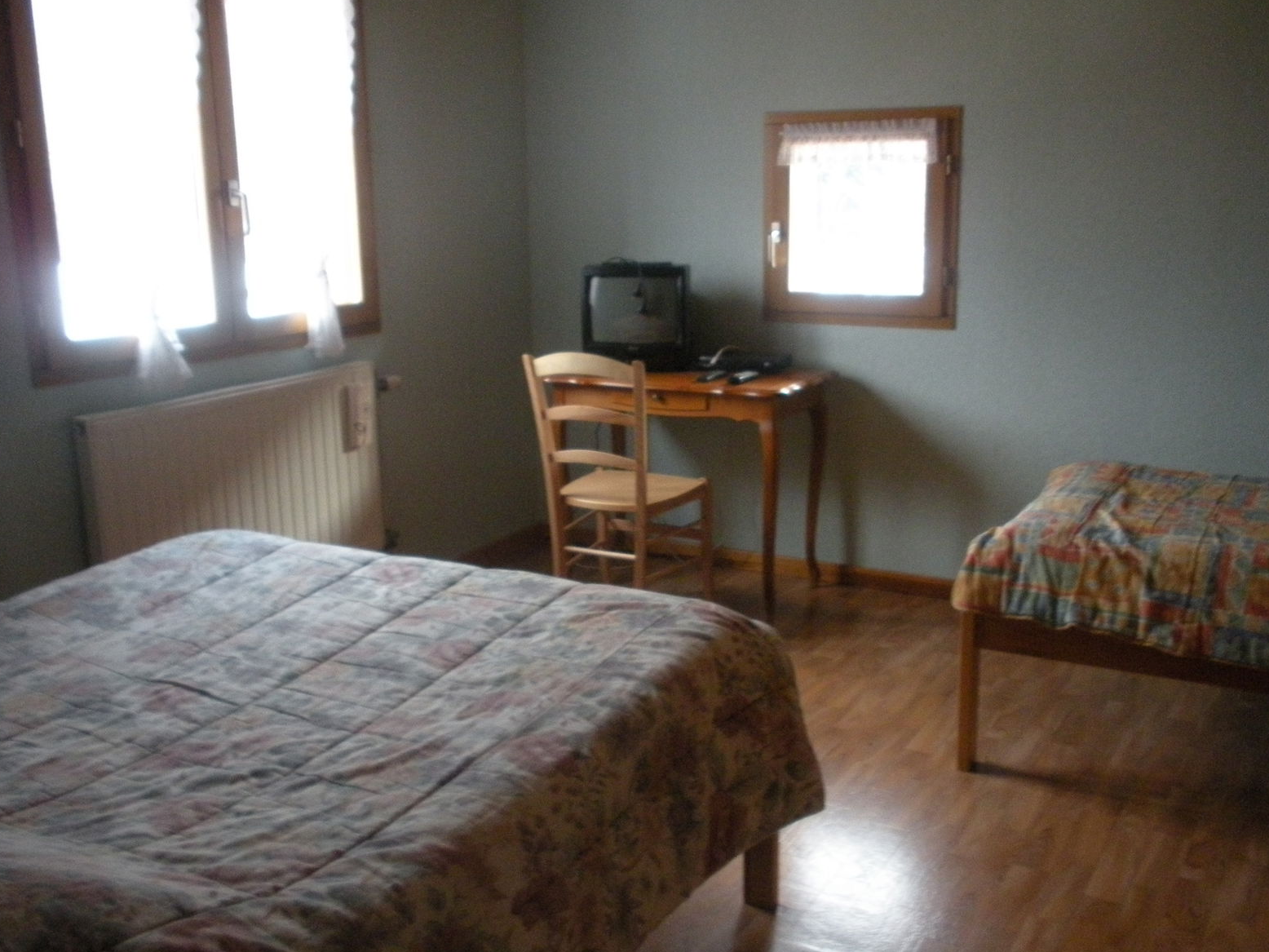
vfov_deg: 39.7
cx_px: 640
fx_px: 1320
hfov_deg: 51.4
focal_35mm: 36
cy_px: 480
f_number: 3.5
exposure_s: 1/39.3
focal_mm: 6.3
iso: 400
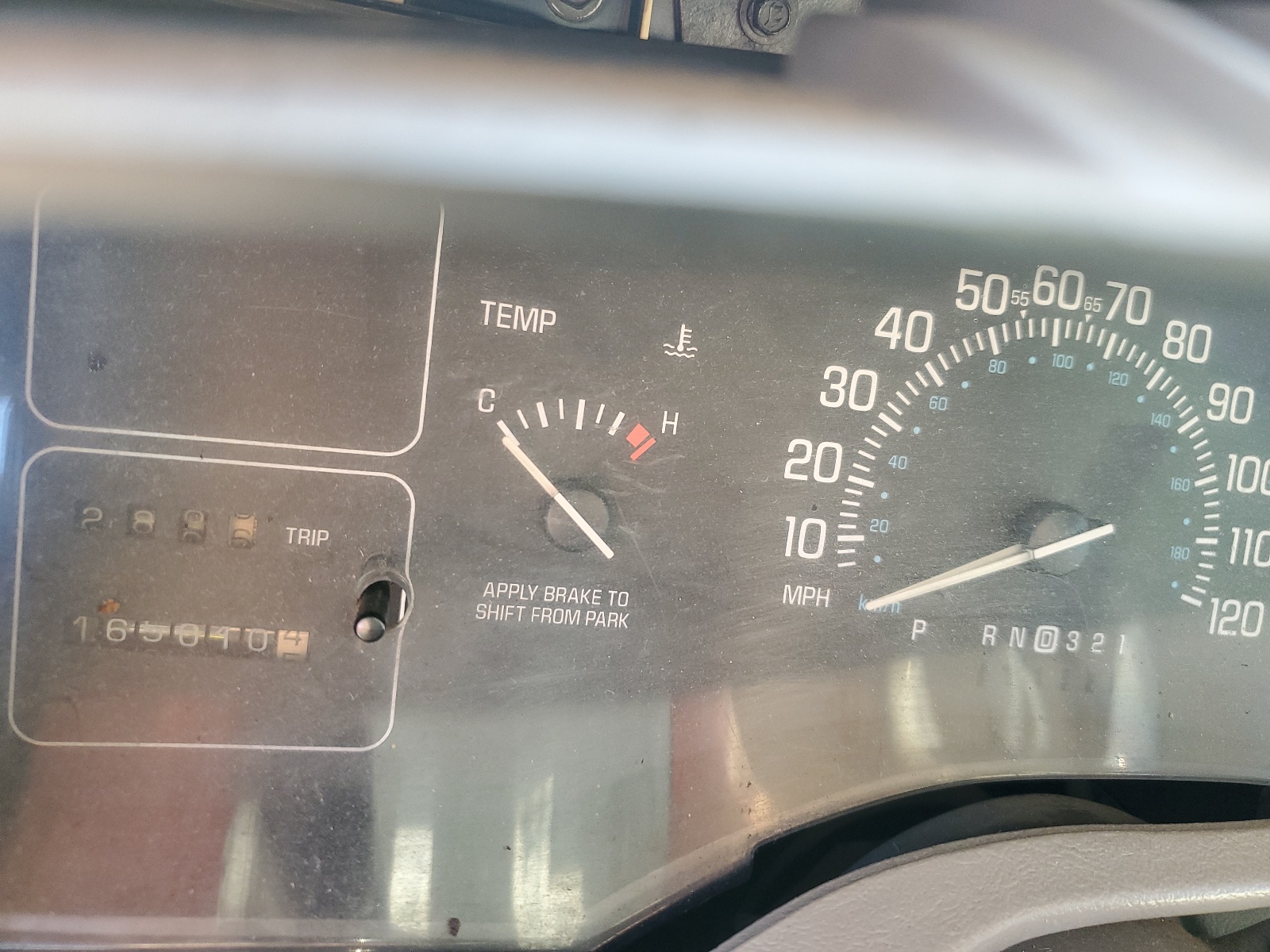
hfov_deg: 67.3
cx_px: 635
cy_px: 476
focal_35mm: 26
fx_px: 954
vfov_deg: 53.1
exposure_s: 1/50
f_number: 1.5
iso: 100
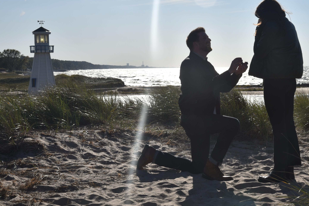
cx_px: 219
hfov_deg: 24.6
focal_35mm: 82
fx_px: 704
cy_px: 63
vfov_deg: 16.6
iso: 100
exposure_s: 1/200
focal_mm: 52
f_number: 16
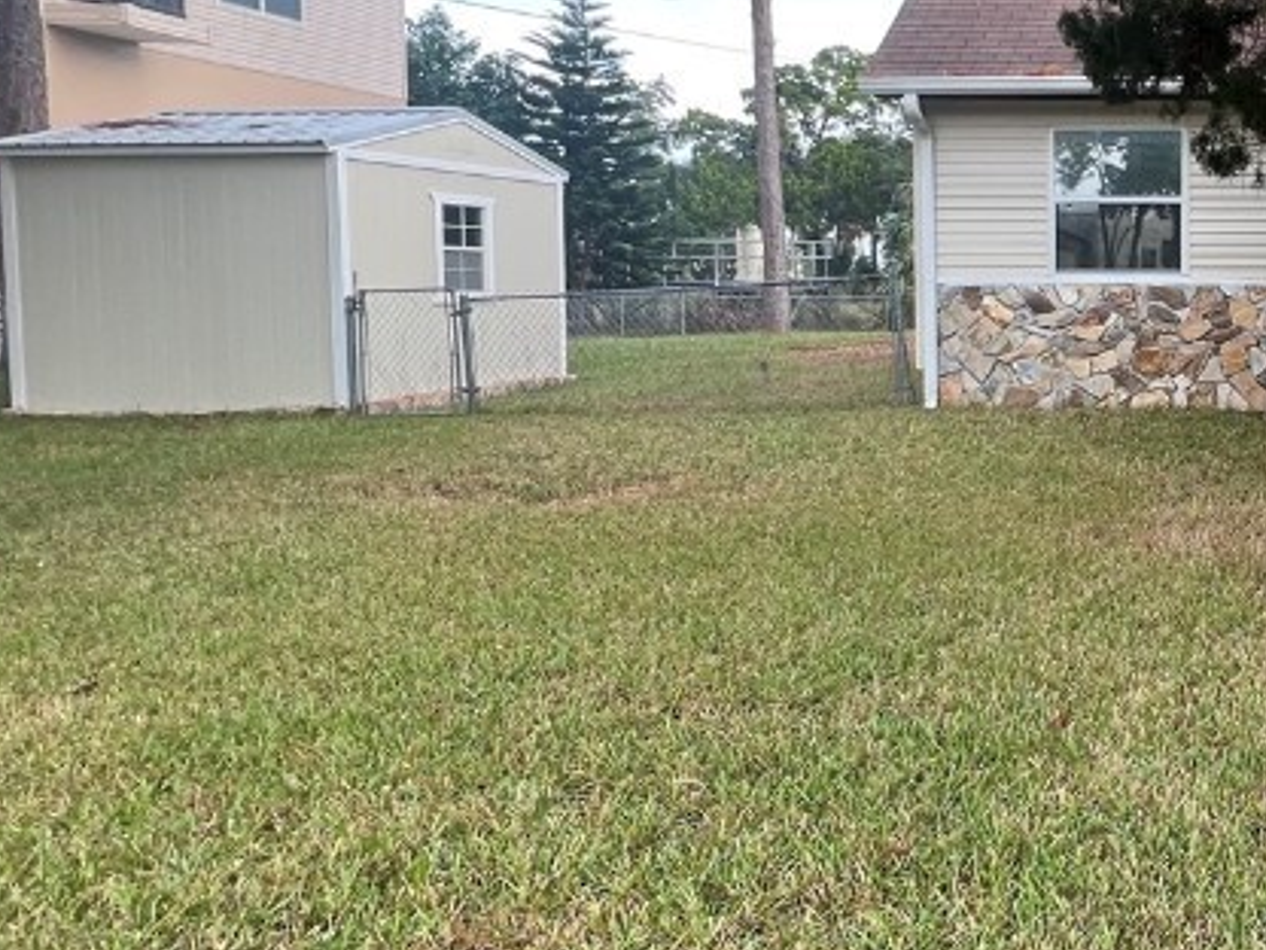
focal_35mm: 32
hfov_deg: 45.9
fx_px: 1170
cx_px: 1318
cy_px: 338
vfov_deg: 43.7
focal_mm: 1.57
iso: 50
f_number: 1.8
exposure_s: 1/122
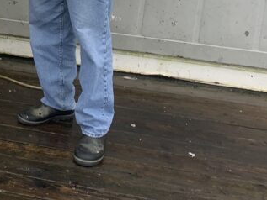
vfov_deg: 16.8
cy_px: -42
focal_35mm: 84
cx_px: -139
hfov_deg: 20.0
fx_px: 648
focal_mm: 4.25
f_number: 1.8
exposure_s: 1/125
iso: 25
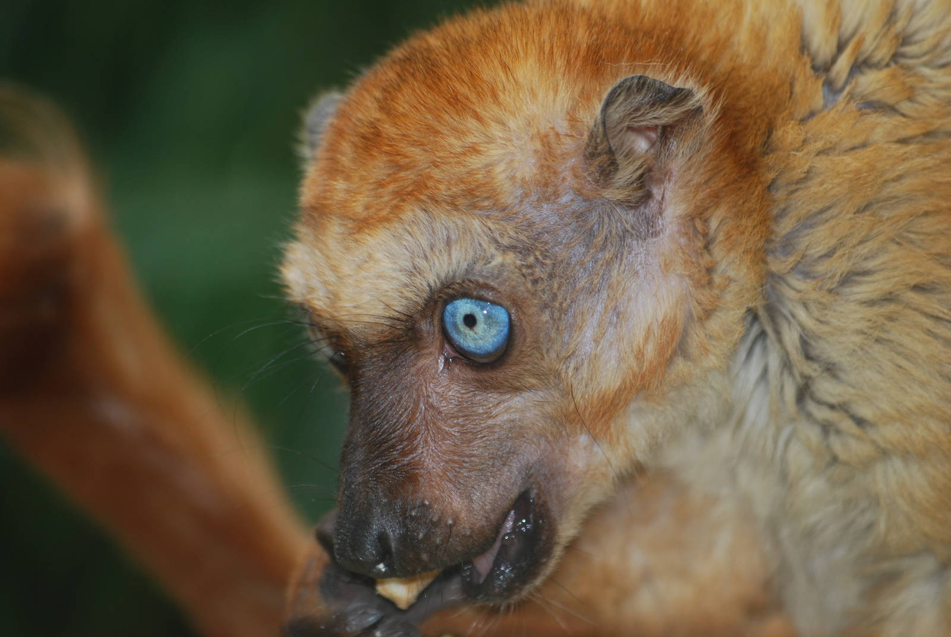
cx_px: 476
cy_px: 318
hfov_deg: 7.0
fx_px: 7736
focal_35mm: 292
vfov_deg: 4.7
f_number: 5
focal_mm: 195
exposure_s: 1/60
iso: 200
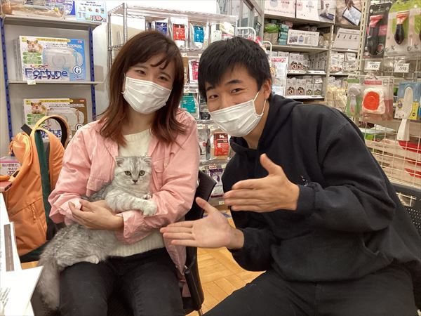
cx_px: 210
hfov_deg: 58.4
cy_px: 158
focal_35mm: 31
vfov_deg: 45.4
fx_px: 377
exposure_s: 1/50
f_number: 2.4
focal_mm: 3.3
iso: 160
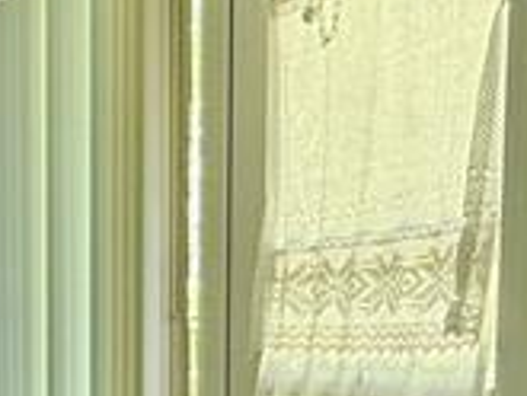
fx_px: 1325
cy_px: 524
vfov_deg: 16.1
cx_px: -287
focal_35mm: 87
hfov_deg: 19.3
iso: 80
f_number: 2.2
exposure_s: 1/99
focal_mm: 2.22
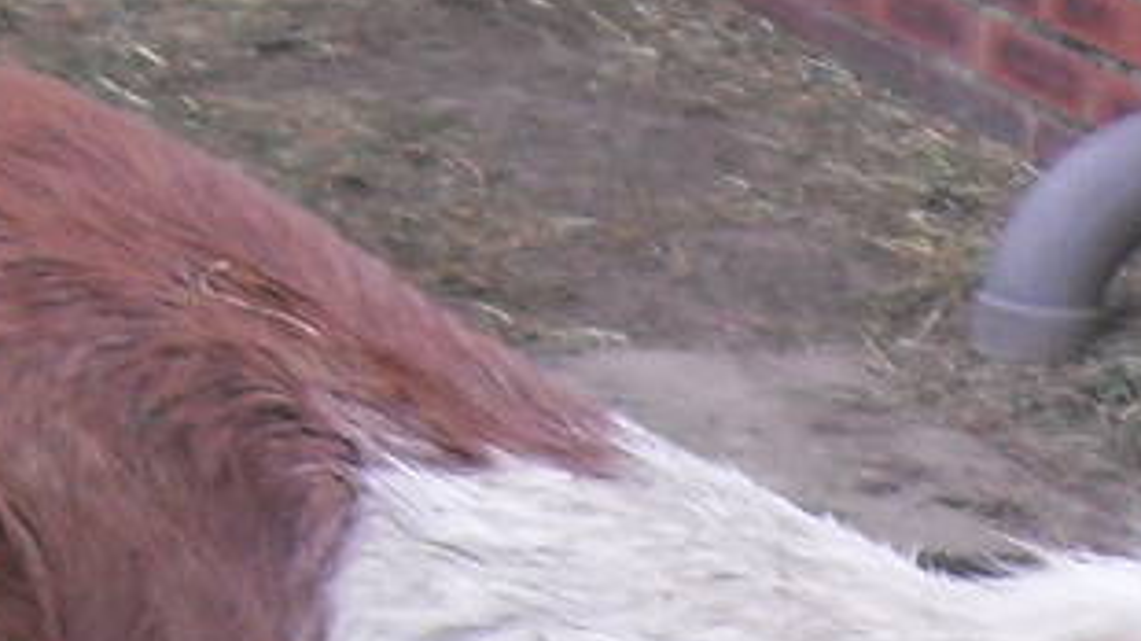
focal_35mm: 208
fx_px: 6290
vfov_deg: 5.6
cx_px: 1126
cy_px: 1661
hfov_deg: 10.3
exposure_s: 1/60
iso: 100
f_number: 2.8
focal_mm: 6.3
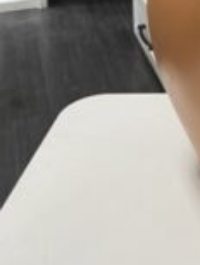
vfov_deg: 17.0
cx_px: 347
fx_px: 776
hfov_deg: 13.4
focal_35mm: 101
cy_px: -165
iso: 125
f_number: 1.6
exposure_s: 1/60
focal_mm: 5.1
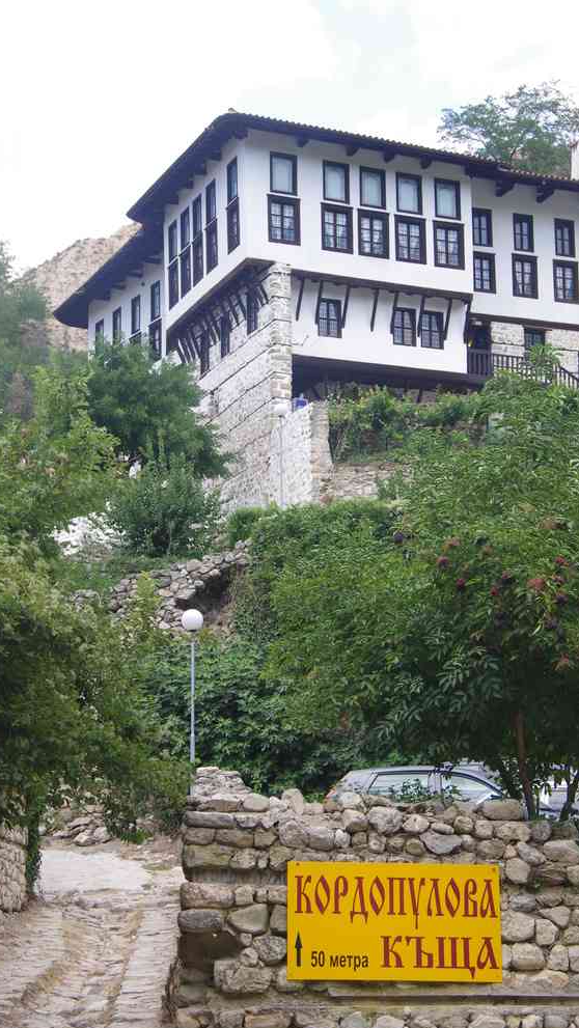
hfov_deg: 15.9
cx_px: 283
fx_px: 2073
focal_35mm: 76
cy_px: 516
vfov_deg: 27.9
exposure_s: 1/80
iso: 200
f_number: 7.1
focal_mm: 47.5
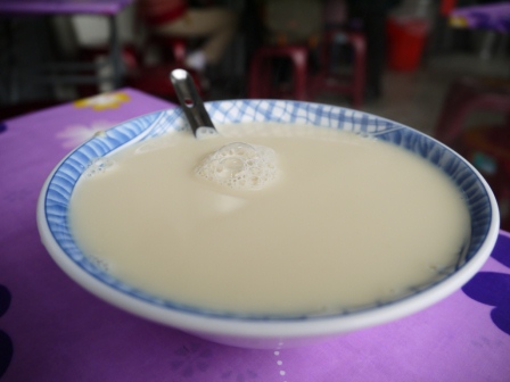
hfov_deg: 63.4
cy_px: 191
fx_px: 413
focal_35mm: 28
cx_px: 255
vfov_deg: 49.7
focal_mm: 14
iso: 160
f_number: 3.5
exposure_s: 1/100
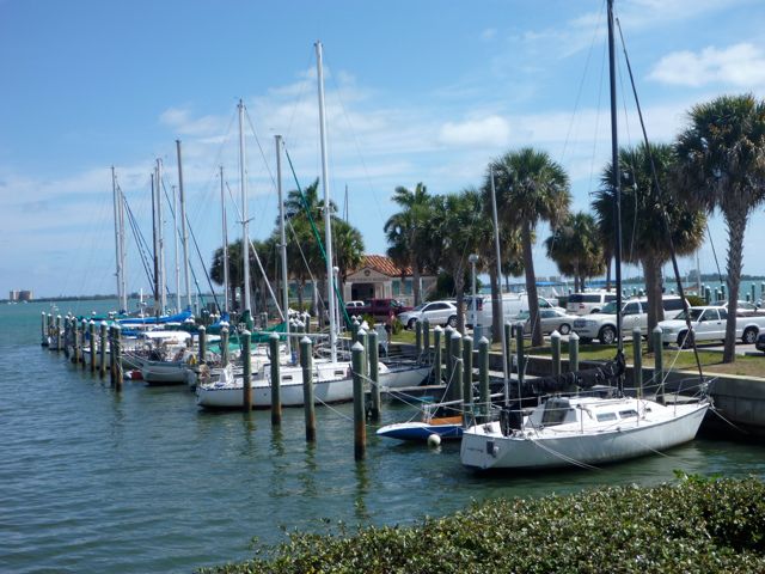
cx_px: 382
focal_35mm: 51
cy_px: 287
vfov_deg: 28.6
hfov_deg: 37.5
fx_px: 1127
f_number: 4.7
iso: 80
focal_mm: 9.1
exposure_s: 1/400
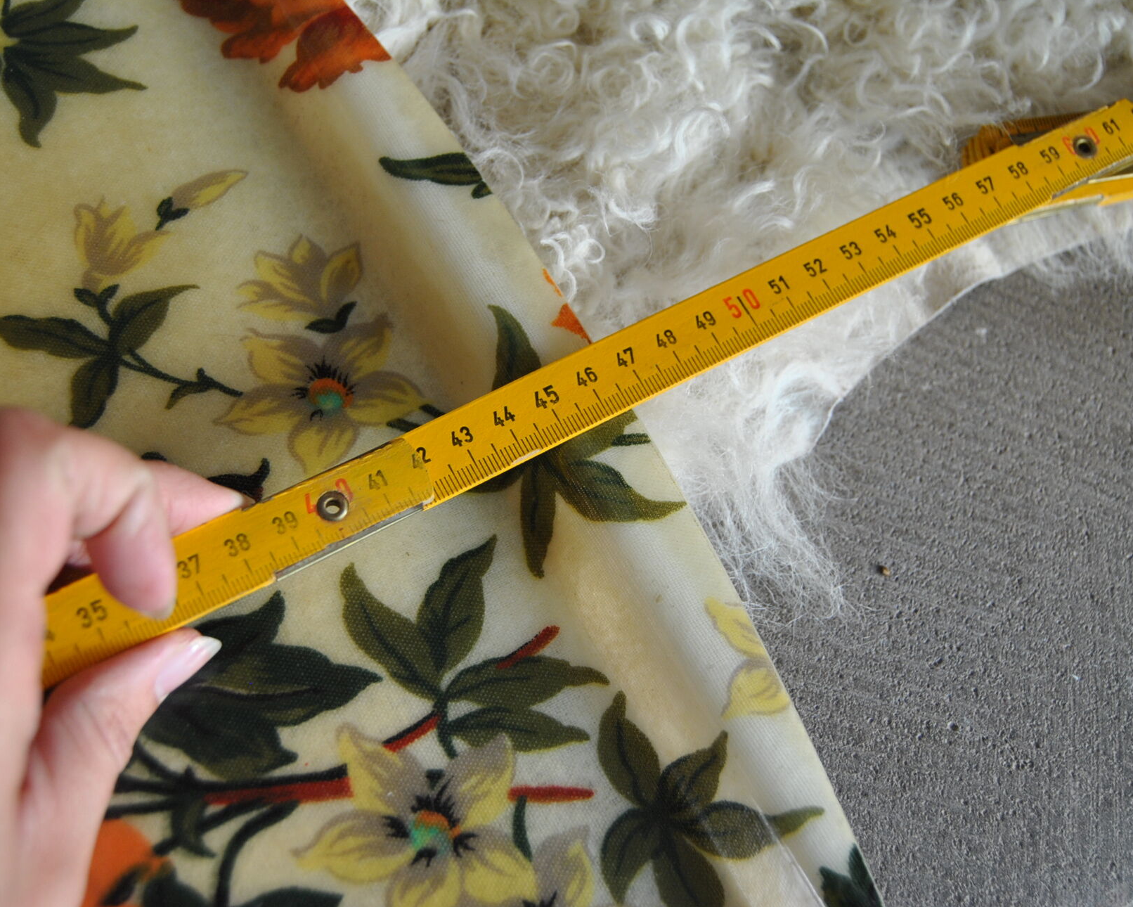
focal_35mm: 44
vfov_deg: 34.2
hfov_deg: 42.0
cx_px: 533
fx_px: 1476
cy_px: 452
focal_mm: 26
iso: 320
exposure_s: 1/30
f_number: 4
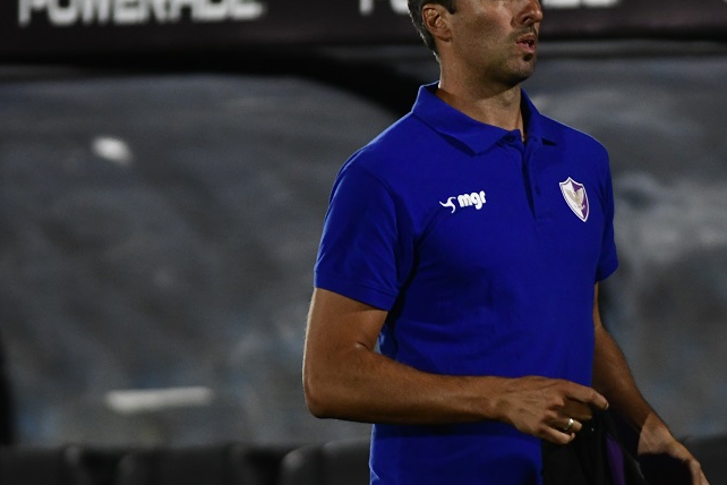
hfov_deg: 2.7
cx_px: 481
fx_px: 15569
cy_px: 223
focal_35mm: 771
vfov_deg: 1.8
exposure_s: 1/2000
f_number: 2.8
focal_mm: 300
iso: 2500
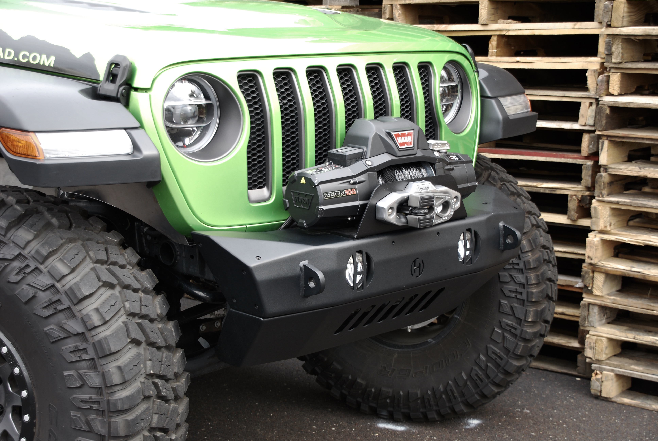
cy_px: 220
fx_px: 1263
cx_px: 329
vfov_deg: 19.8
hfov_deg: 29.2
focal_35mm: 69
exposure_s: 1/80
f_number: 4.5
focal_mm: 46
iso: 200
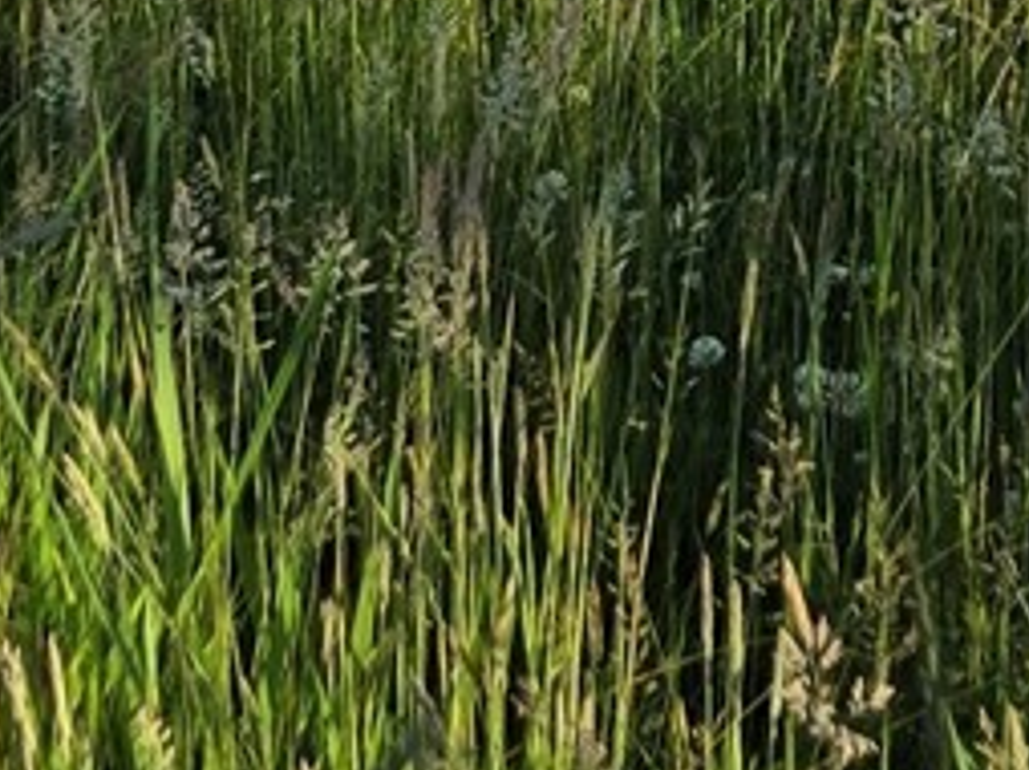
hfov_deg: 13.4
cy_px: -1200
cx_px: 0
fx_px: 4306
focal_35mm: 145
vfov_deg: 9.0
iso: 25
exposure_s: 1/852
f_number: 1.8
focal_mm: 5.4
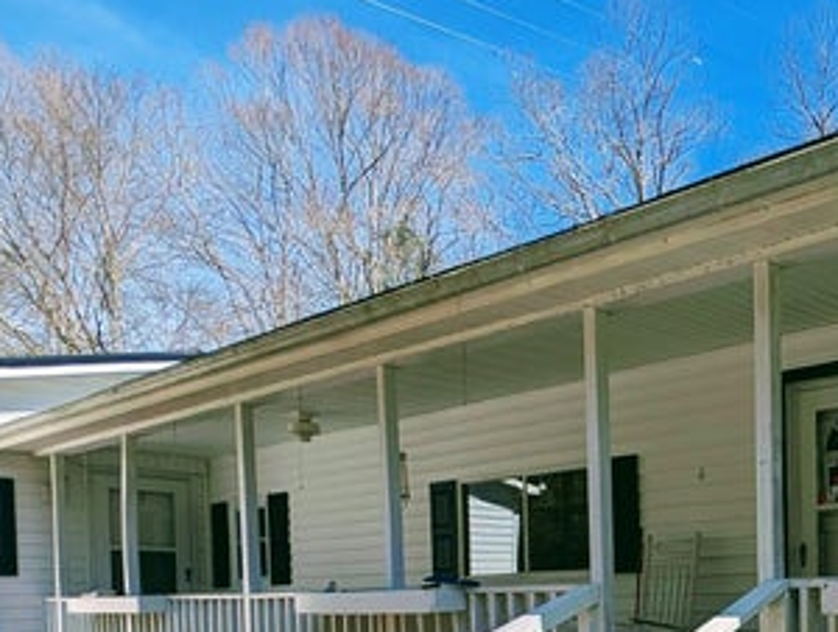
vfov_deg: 37.7
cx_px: 804
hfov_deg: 46.6
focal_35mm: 34
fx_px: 824
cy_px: 624
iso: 38
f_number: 1.95
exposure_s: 1/2004
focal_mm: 2.23
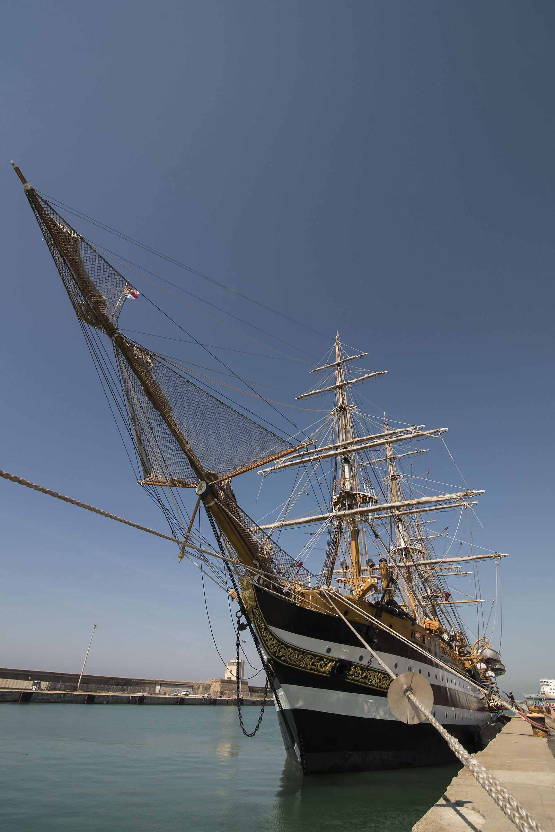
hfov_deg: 73.8
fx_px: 370
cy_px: 416
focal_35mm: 16
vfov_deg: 96.7
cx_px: 278
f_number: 7.1
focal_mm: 16
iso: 100
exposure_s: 1/640
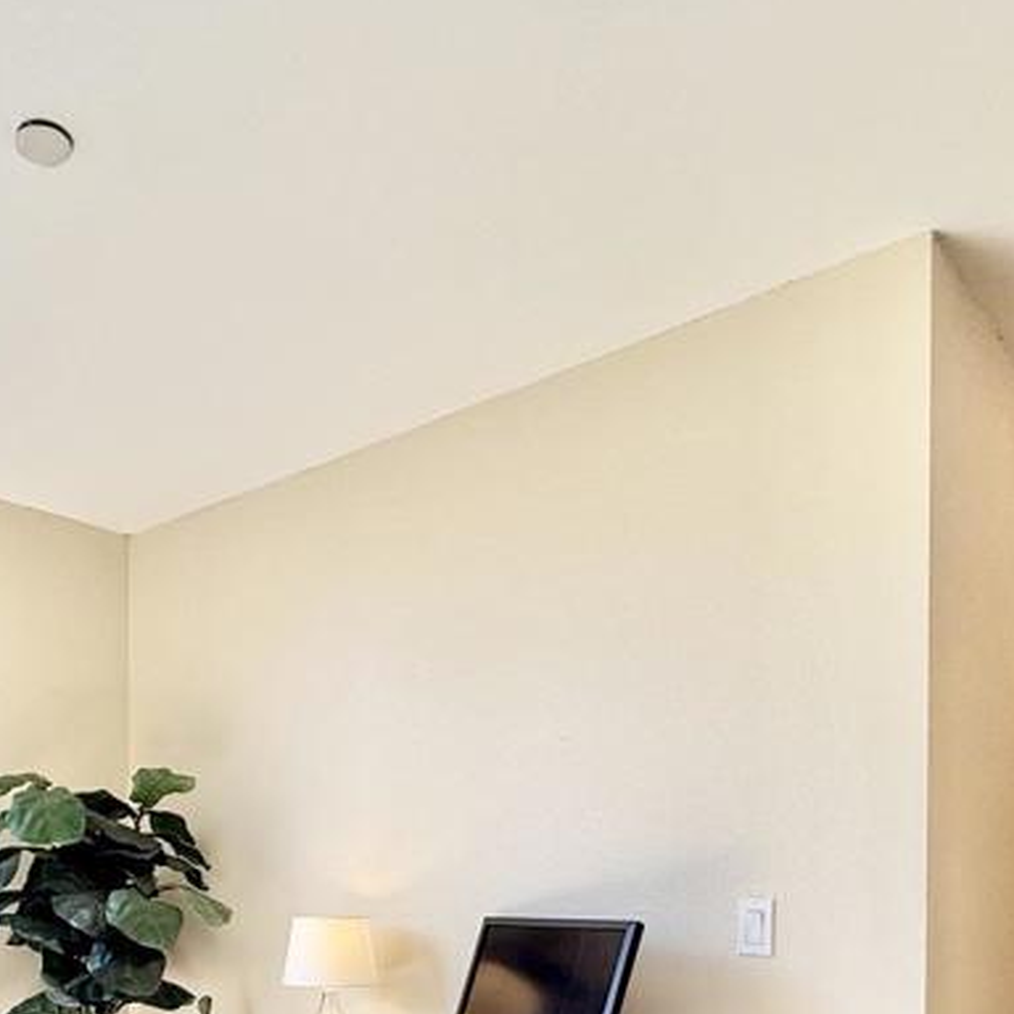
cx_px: 349
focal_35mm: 33
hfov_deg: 49.0
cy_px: 914
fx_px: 1094
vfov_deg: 45.1
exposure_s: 1/189
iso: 64
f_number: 2.2
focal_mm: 2.22
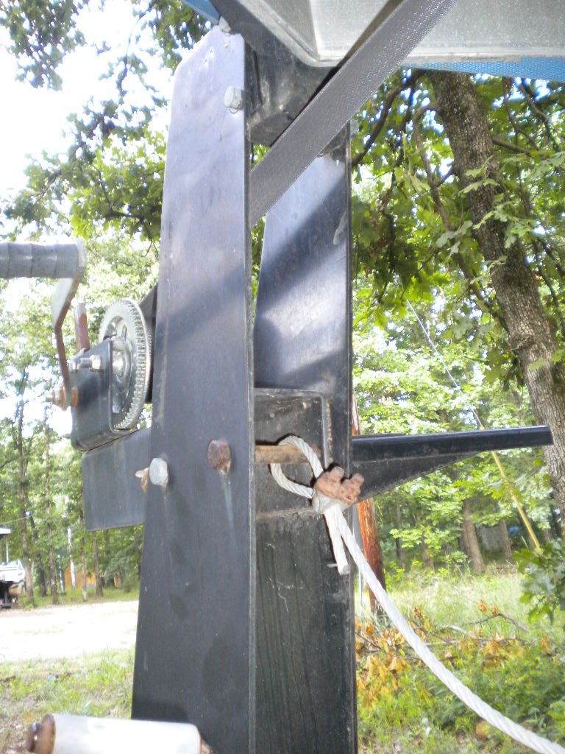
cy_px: 377
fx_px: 762
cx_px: 282
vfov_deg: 52.6
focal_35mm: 35
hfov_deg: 40.7
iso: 283
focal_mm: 6.3
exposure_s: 1/60
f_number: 3.1
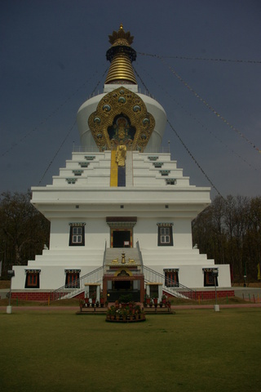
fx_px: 326
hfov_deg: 43.6
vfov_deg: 61.9
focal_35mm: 30
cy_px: 196
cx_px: 130
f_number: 8
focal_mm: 20
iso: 200
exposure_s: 1/500
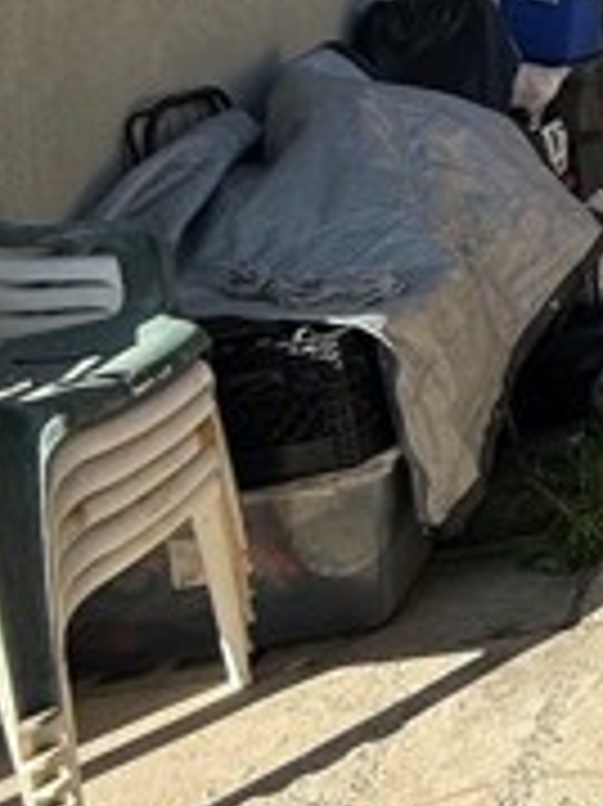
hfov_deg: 20.7
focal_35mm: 50
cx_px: 1071
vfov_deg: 35.3
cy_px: 41
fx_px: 1163
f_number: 2.2
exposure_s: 1/1125
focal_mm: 2.22
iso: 50
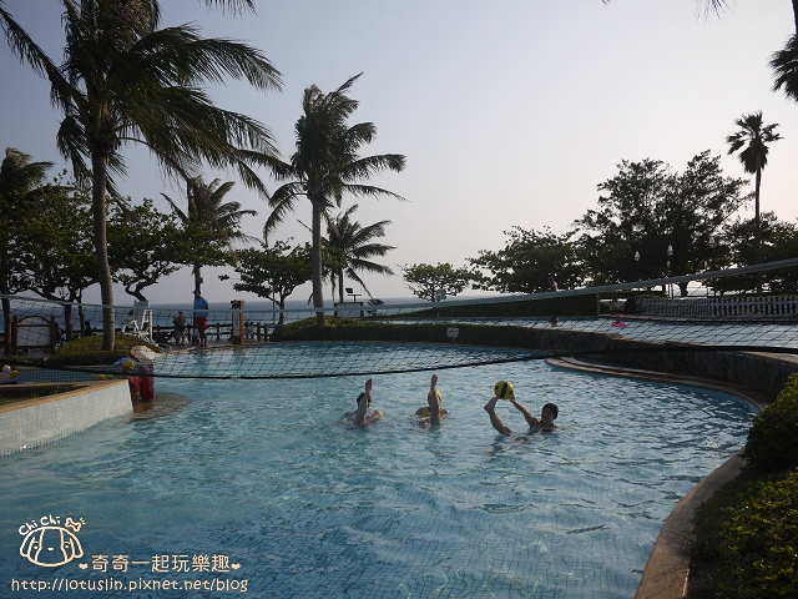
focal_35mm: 28
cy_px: 300
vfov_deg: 49.7
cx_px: 399
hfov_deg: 63.4
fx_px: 645
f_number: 4
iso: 100
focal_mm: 14
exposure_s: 1/1600
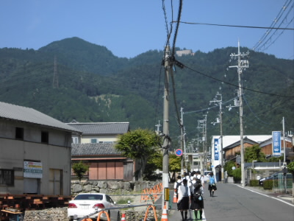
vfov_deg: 15.7
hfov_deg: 20.9
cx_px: 147
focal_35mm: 94
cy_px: 110
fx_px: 798
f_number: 4.7
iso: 100
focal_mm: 16.9
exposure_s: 1/400
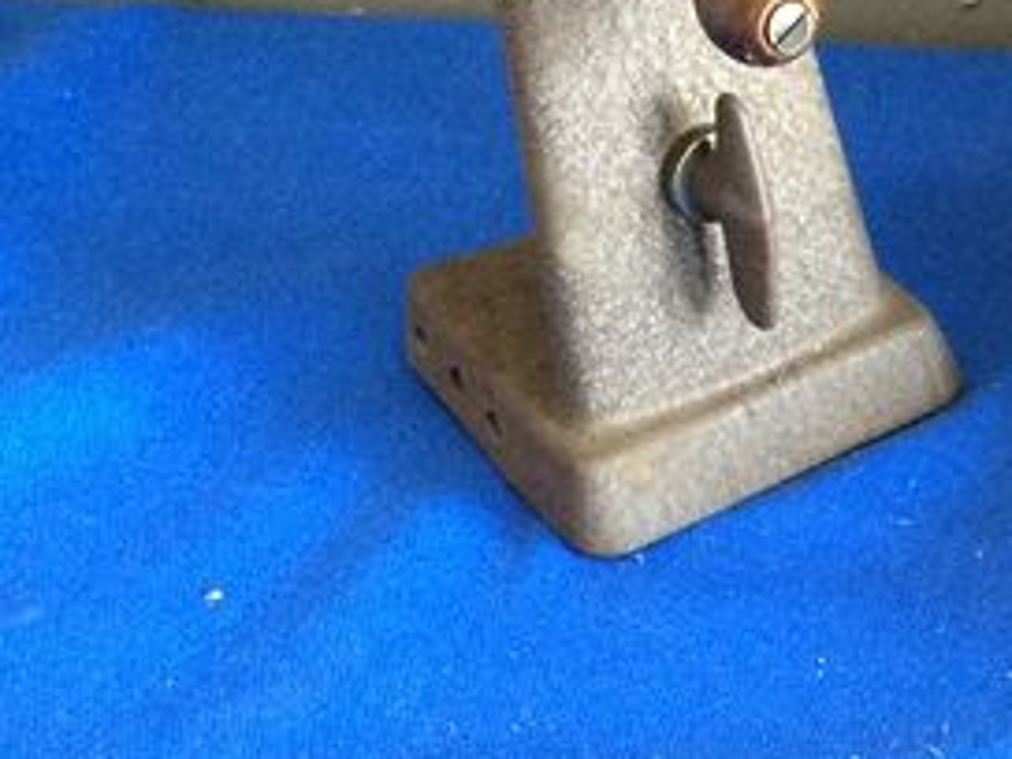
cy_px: 932
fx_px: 2807
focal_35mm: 96
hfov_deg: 18.9
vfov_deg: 14.8
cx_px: 1317
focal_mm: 4.15
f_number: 2.2
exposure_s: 1/30
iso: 160
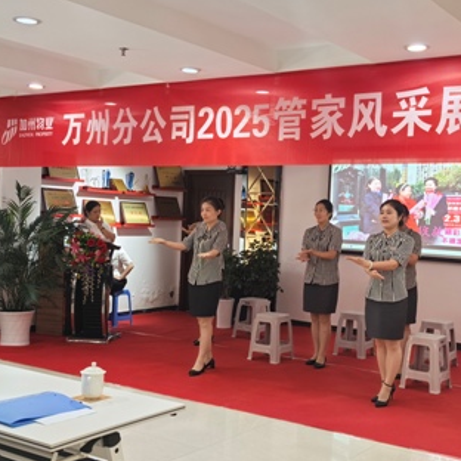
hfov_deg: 35.9
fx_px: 708
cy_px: 220
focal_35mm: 47
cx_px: 287
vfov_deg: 36.1
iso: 250
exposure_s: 1/398
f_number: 1.4
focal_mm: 6.98
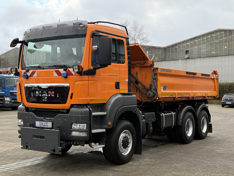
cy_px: 88
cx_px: 117
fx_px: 324
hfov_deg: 39.7
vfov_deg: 30.3
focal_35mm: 48
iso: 100
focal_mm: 6.76
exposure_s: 1/337
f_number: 1.78
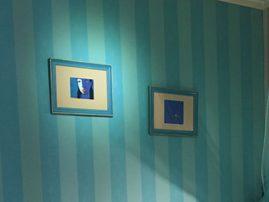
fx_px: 482
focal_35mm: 62
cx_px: 170
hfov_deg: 31.0
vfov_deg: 22.7
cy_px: 204
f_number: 2.2
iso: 200
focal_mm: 4.15
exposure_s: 1/20
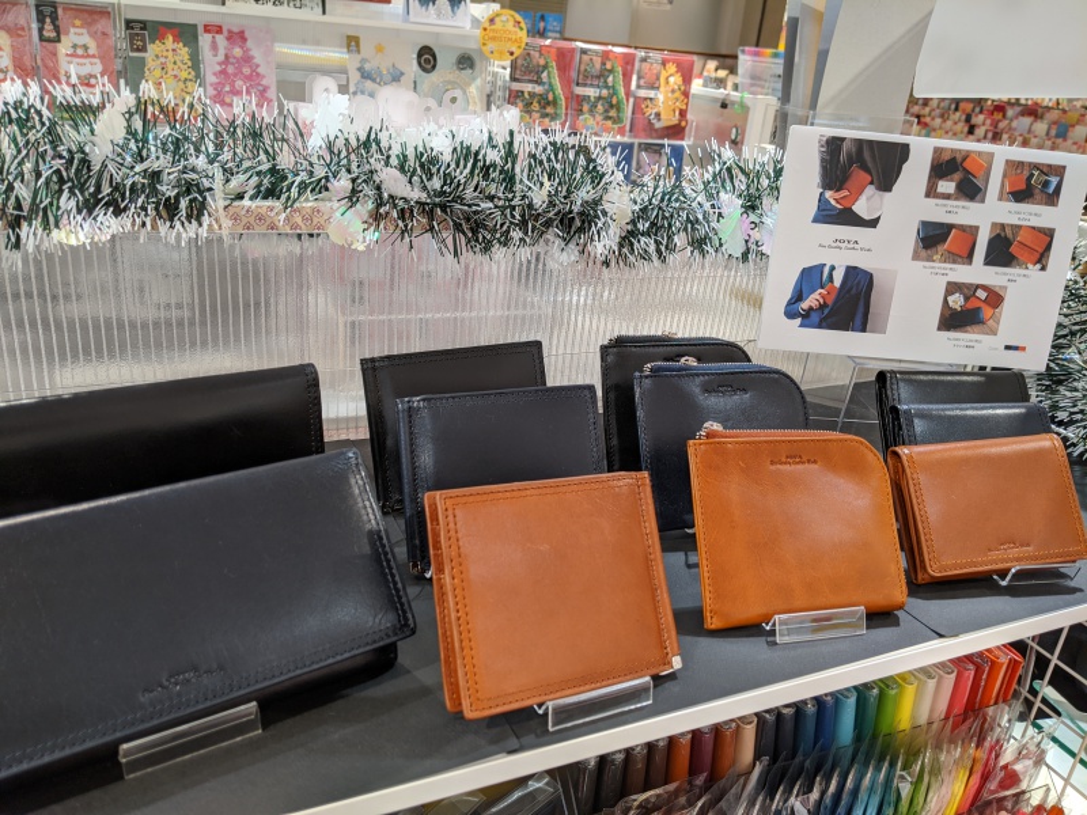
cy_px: 408
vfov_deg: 51.4
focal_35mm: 27
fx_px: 848
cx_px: 544
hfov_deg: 65.3
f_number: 1.8
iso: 67
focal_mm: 4.44
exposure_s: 1/59.9
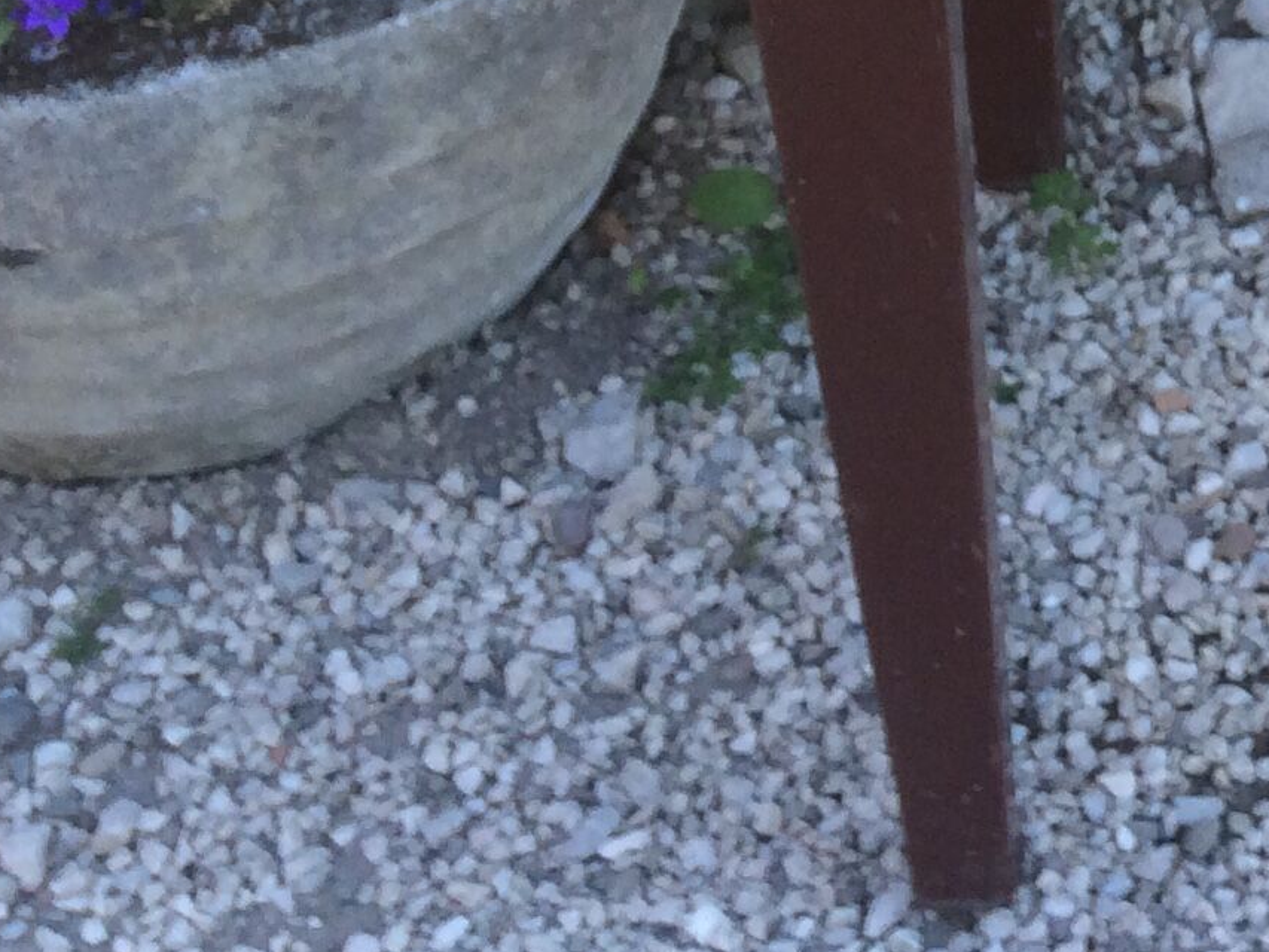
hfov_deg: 15.9
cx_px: 2055
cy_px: -790
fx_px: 4070
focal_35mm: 111
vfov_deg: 12.2
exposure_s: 1/100
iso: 32
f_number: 2.2
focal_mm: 4.15
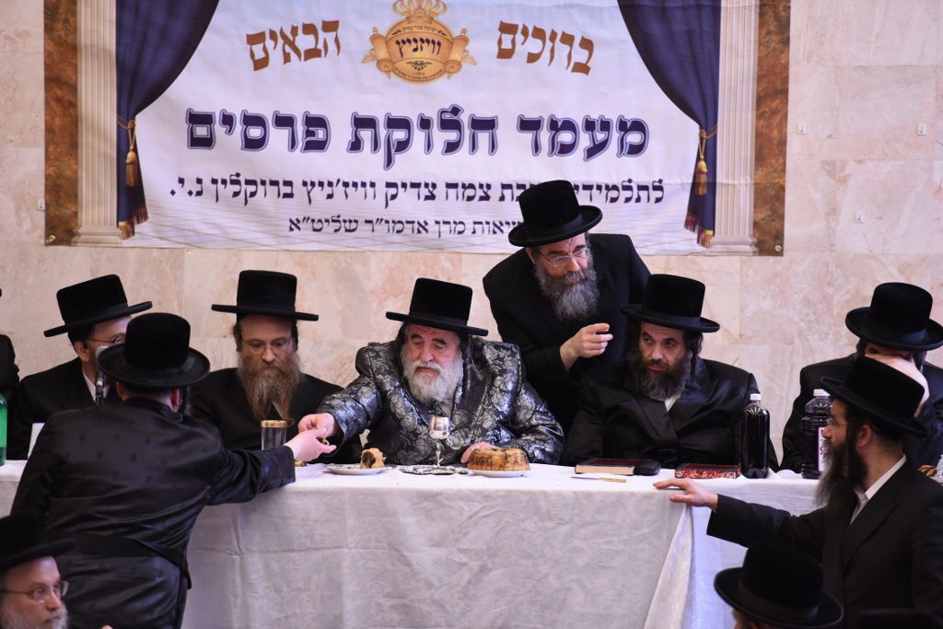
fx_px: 5239
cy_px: 314
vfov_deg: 6.9
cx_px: 472
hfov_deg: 10.3
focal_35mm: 200
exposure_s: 1/200
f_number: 3.2
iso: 1400
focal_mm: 200
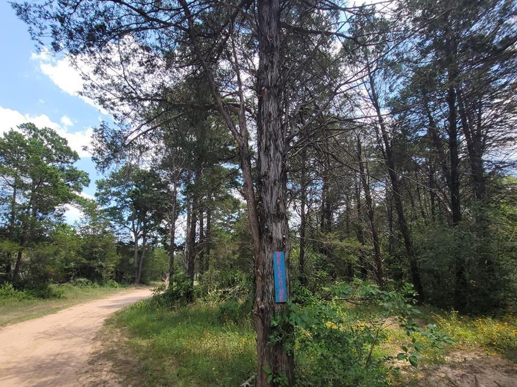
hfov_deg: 93.7
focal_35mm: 16
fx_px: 239
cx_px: 217
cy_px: 231
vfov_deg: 77.3
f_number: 2.2
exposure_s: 1/784
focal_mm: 2.2
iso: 64
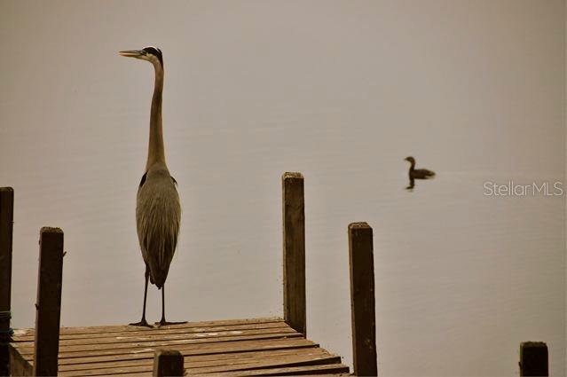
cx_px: 284
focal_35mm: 300
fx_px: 4721
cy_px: 188
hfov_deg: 6.9
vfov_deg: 4.6
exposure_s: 1/40
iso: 800
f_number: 5.6
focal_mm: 200
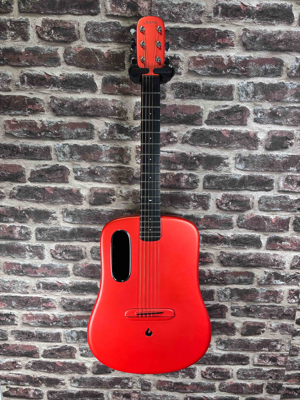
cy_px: 200
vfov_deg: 67.3
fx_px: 300
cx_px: 150
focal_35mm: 26
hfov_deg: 53.1
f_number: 1.6
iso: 125
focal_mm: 5.96
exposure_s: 1/98
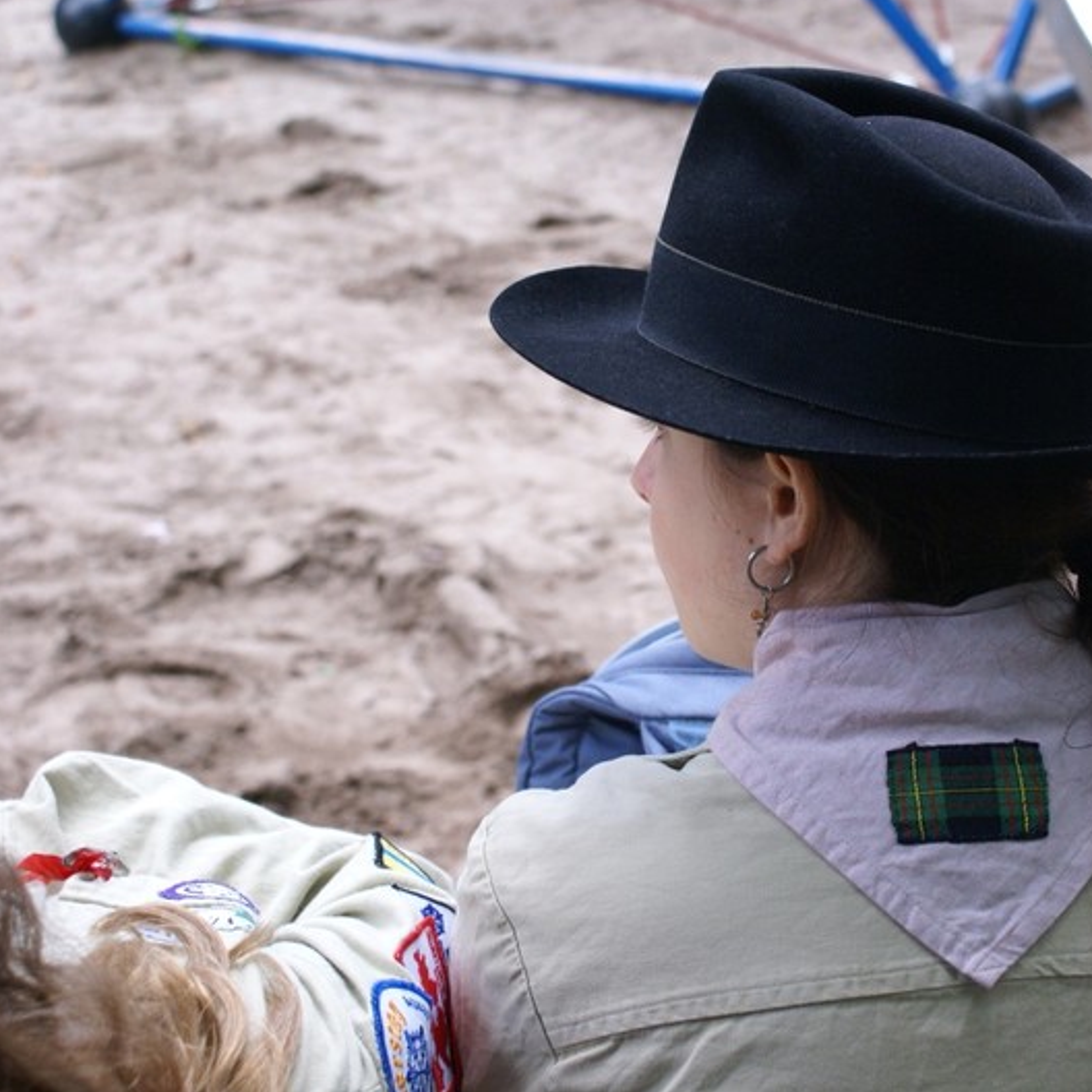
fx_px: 2414
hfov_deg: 25.2
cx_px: 807
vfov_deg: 25.5
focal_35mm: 68
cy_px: 543
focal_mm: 35
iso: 400
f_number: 5.6
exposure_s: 1/125
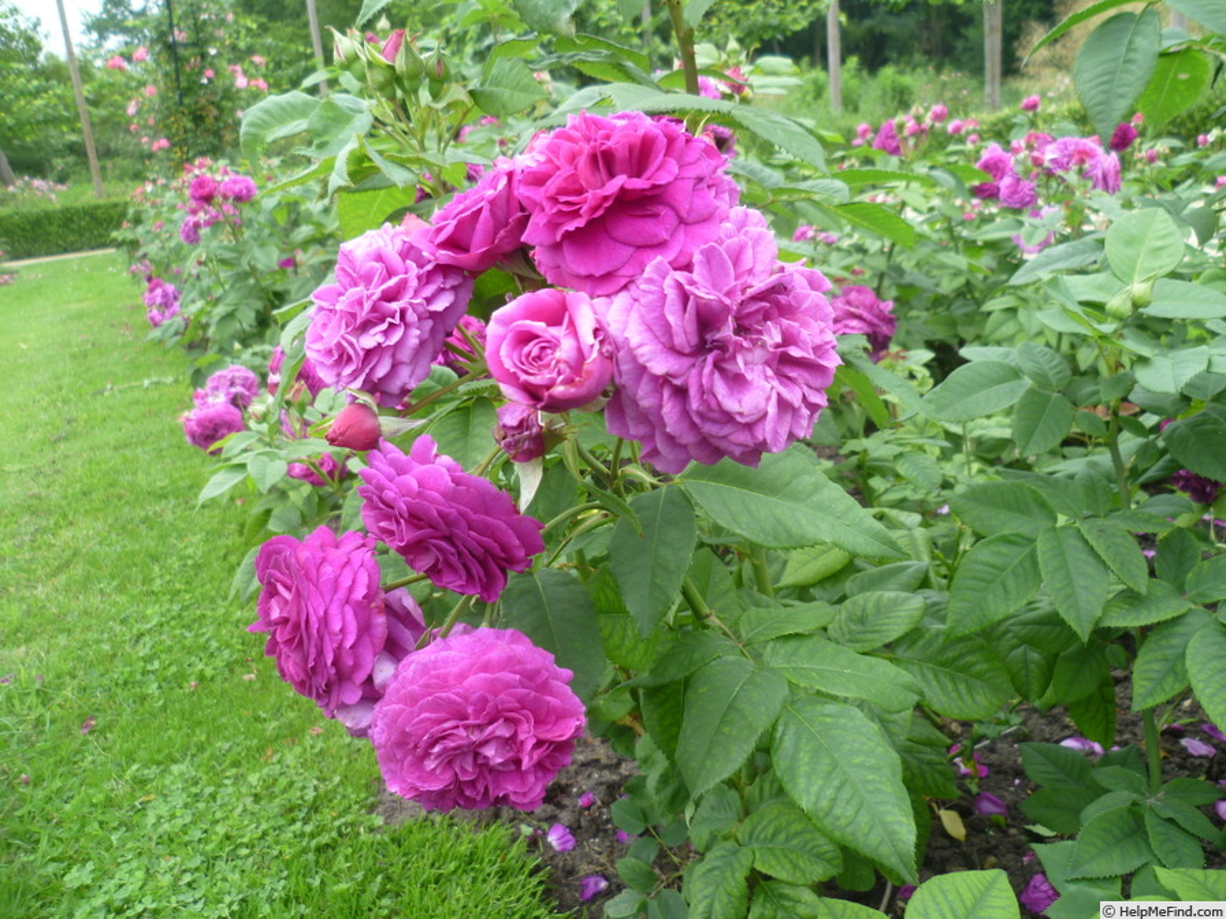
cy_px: 460
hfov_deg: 63.4
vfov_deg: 49.7
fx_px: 992
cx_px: 613
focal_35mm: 28
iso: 80
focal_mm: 5
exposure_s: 1/125
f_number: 2.8
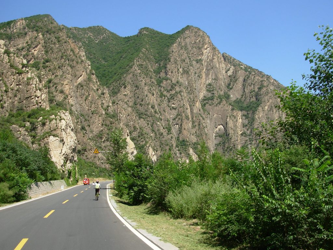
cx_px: 166
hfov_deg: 49.0
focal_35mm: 38
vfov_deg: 37.7
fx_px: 366
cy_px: 125
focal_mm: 6.3
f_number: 2.9
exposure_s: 1/790
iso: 50
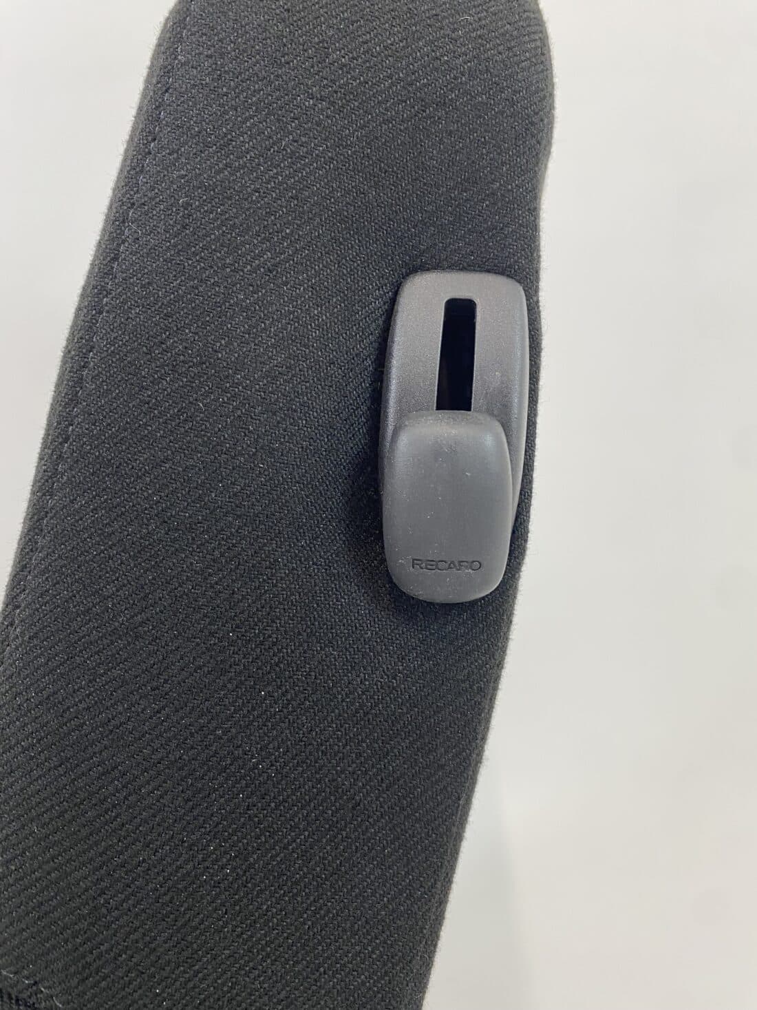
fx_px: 758
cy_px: 505
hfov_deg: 53.1
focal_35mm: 26
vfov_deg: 67.3
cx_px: 378
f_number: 1.8
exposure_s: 1/50
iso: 80
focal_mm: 4.25
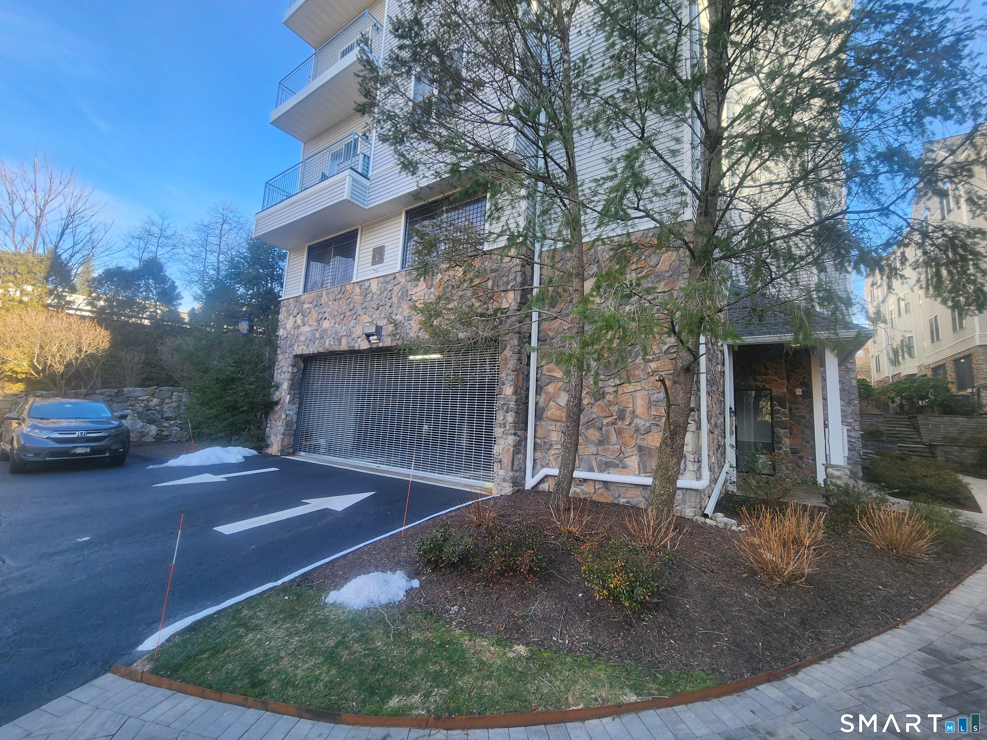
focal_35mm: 13
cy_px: 370
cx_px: 494
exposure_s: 1/259
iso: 50
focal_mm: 2.2
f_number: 2.2
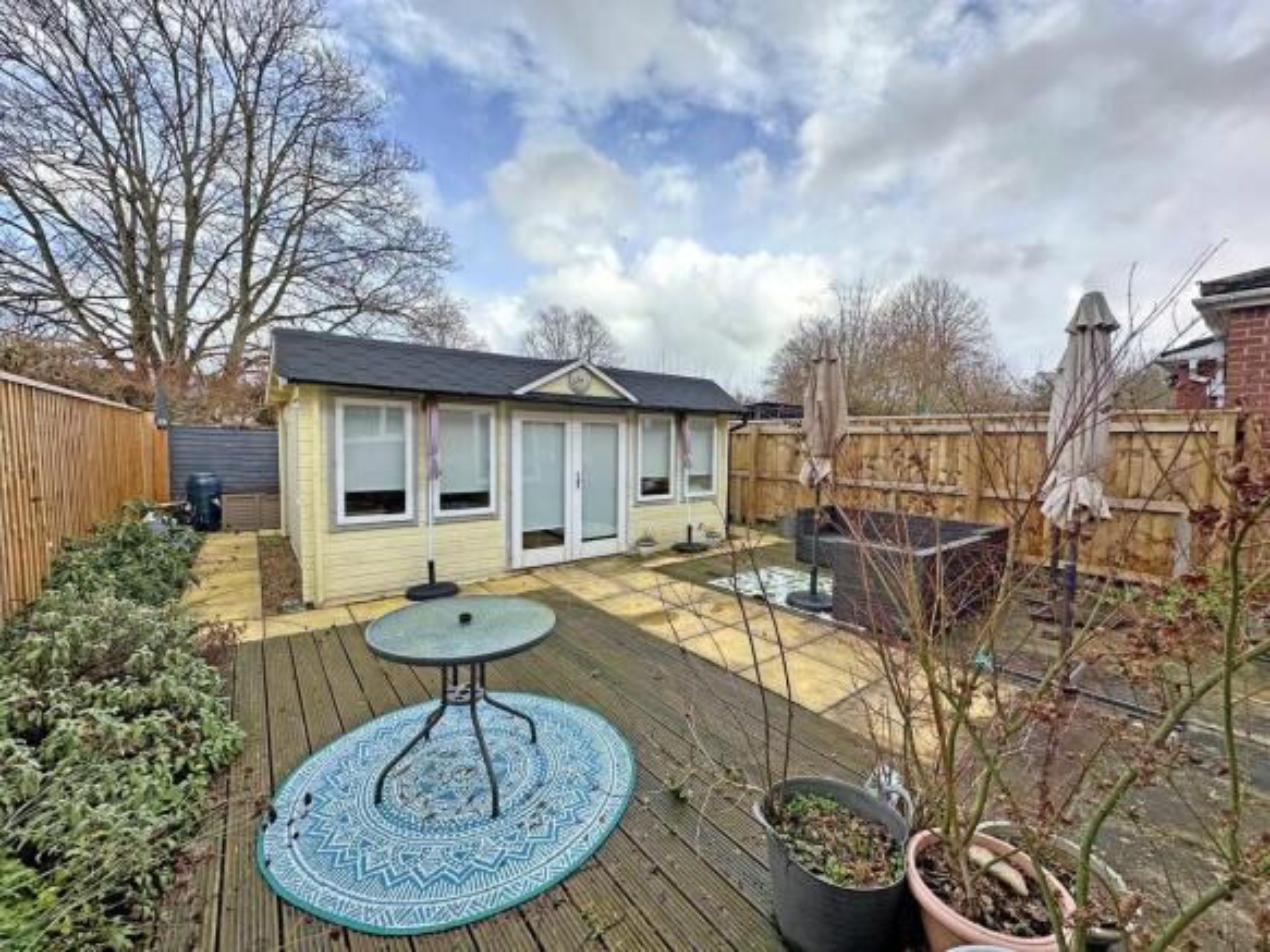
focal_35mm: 14
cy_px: 476
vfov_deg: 85.7
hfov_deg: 102.1
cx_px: 635
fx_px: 514
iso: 40
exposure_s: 1/932
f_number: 2.2
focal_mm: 2.22
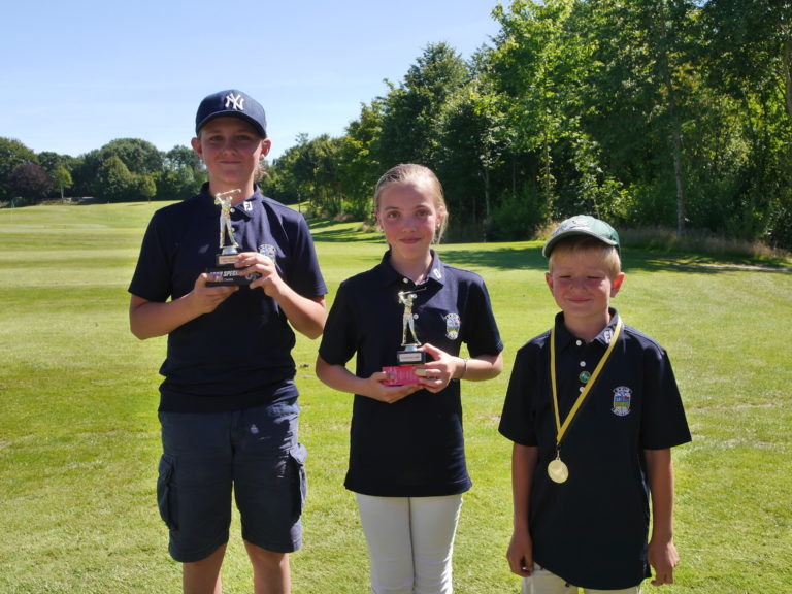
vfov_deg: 36.0
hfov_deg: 46.8
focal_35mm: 40
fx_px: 915
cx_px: 396
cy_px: 297
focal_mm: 20
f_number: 7.1
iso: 160
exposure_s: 1/250
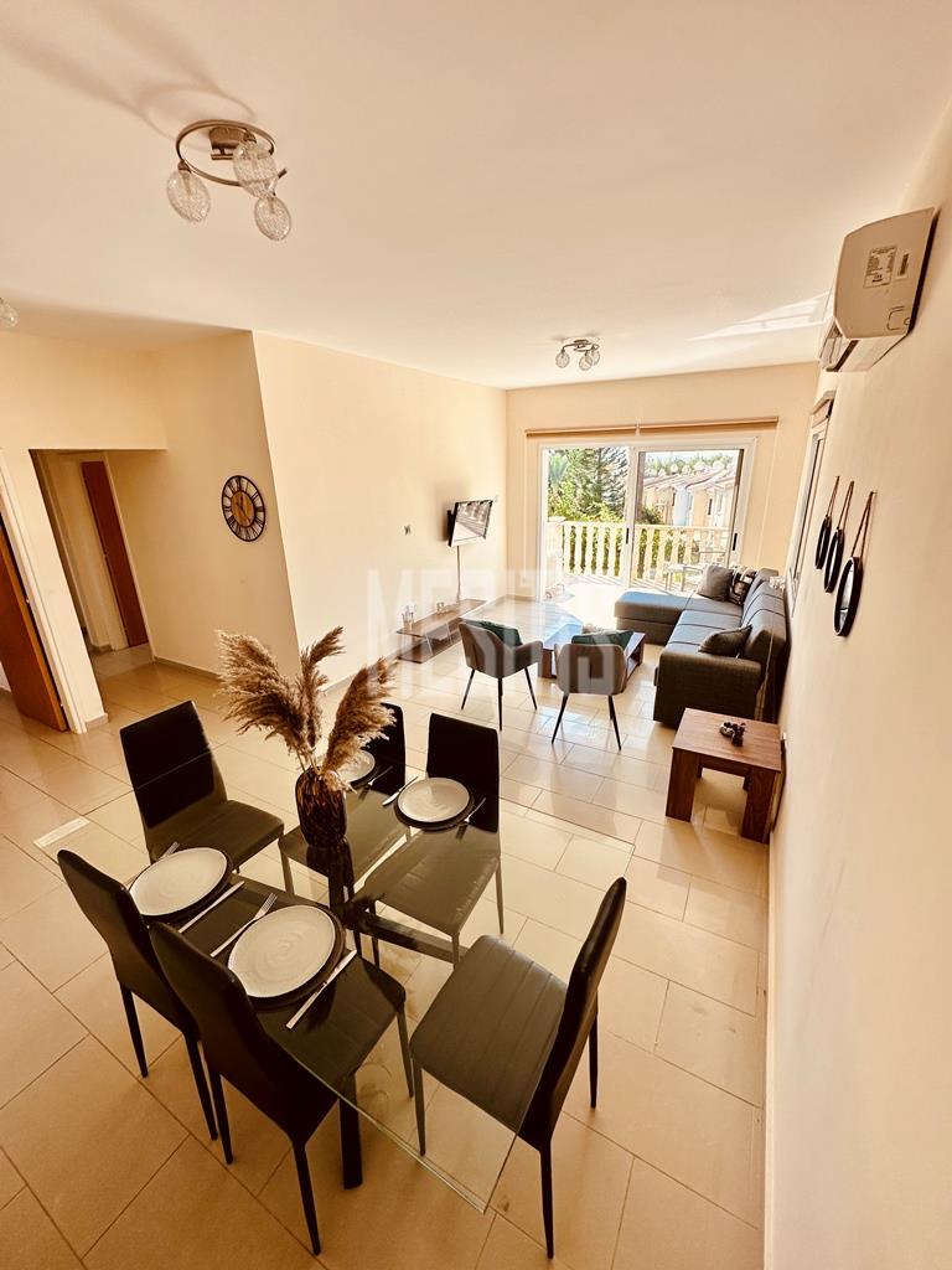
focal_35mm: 14
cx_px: 476
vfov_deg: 102.1
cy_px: 635
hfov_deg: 85.7
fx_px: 513
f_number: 2.2
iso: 40
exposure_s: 1/260
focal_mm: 2.22
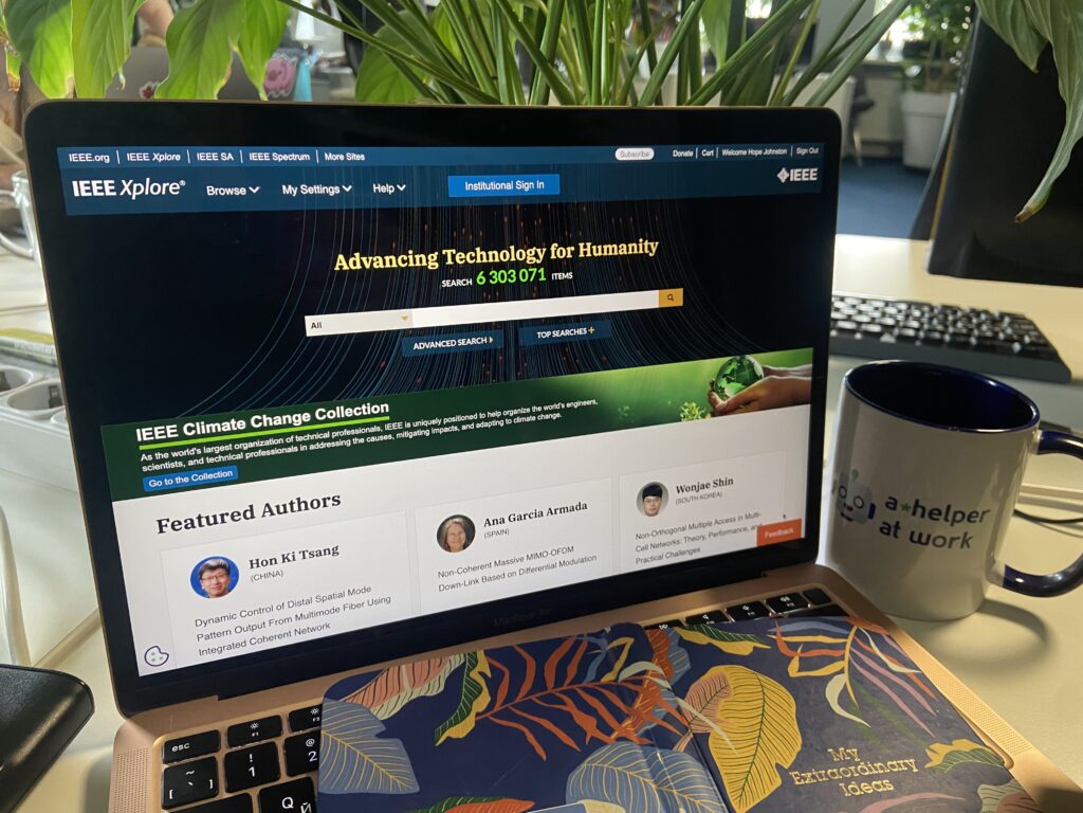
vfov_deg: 53.1
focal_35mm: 26
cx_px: 542
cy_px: 406
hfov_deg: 67.3
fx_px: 813
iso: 320
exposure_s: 1/60
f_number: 1.8
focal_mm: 4.25
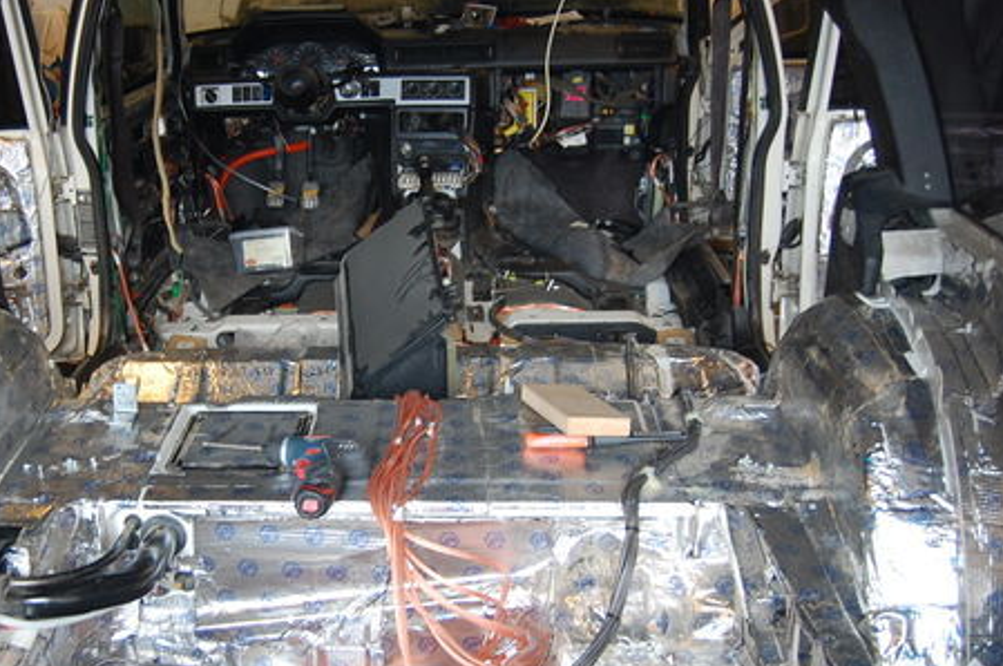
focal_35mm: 47
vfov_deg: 28.5
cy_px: 378
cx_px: 335
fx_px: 1308
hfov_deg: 41.4
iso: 500
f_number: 3.8
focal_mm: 22
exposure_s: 1/30
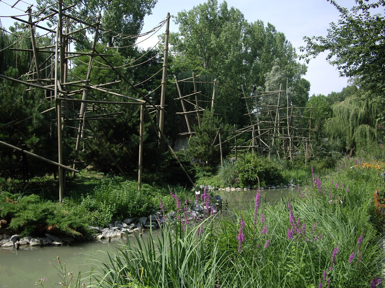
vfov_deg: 37.7
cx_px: 192
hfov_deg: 49.0
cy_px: 144
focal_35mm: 38
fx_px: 423
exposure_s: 1/125
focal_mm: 7.9
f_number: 5.6
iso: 50
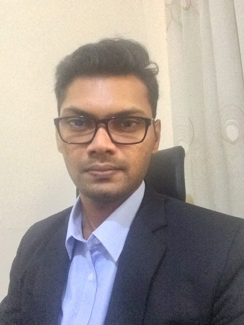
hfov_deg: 45.4
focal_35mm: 31
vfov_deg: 58.4
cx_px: 122
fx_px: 291
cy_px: 162
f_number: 2.4
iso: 1250
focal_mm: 2.15
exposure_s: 1/17
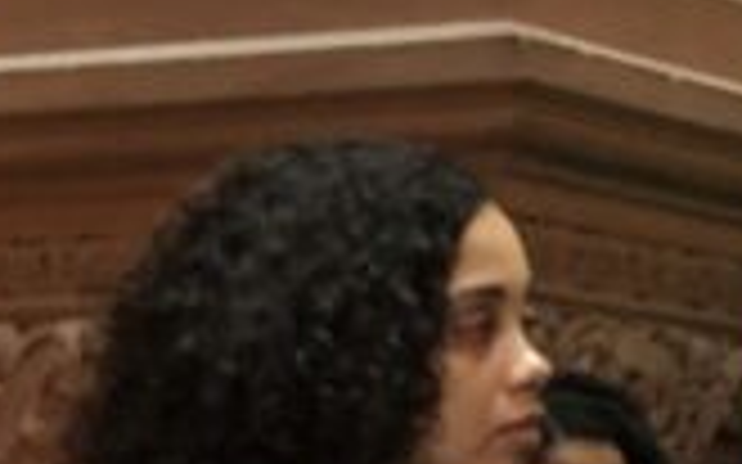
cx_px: 1880
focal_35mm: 184
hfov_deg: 9.8
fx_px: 3720
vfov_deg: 7.1
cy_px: 234
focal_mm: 3.99
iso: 100
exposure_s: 1/9
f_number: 1.8
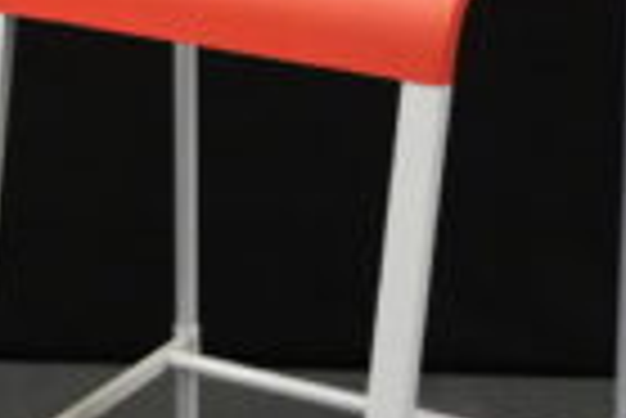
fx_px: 2472
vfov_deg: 9.7
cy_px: 229
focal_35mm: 142
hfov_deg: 13.9
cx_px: -171
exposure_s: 1/160
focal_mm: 33
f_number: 4
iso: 8000
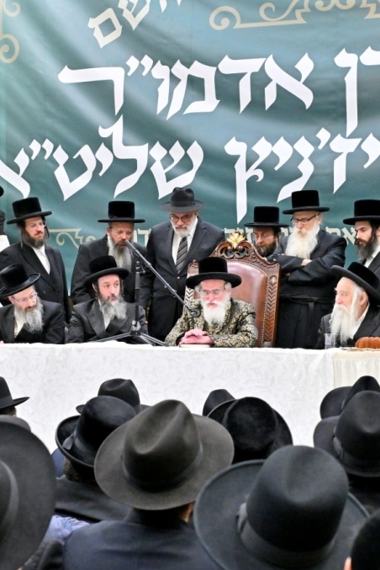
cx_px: 235
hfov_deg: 20.0
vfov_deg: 29.6
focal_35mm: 68
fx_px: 1075
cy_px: 286
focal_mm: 30.5
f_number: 4
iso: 1250
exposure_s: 1/400
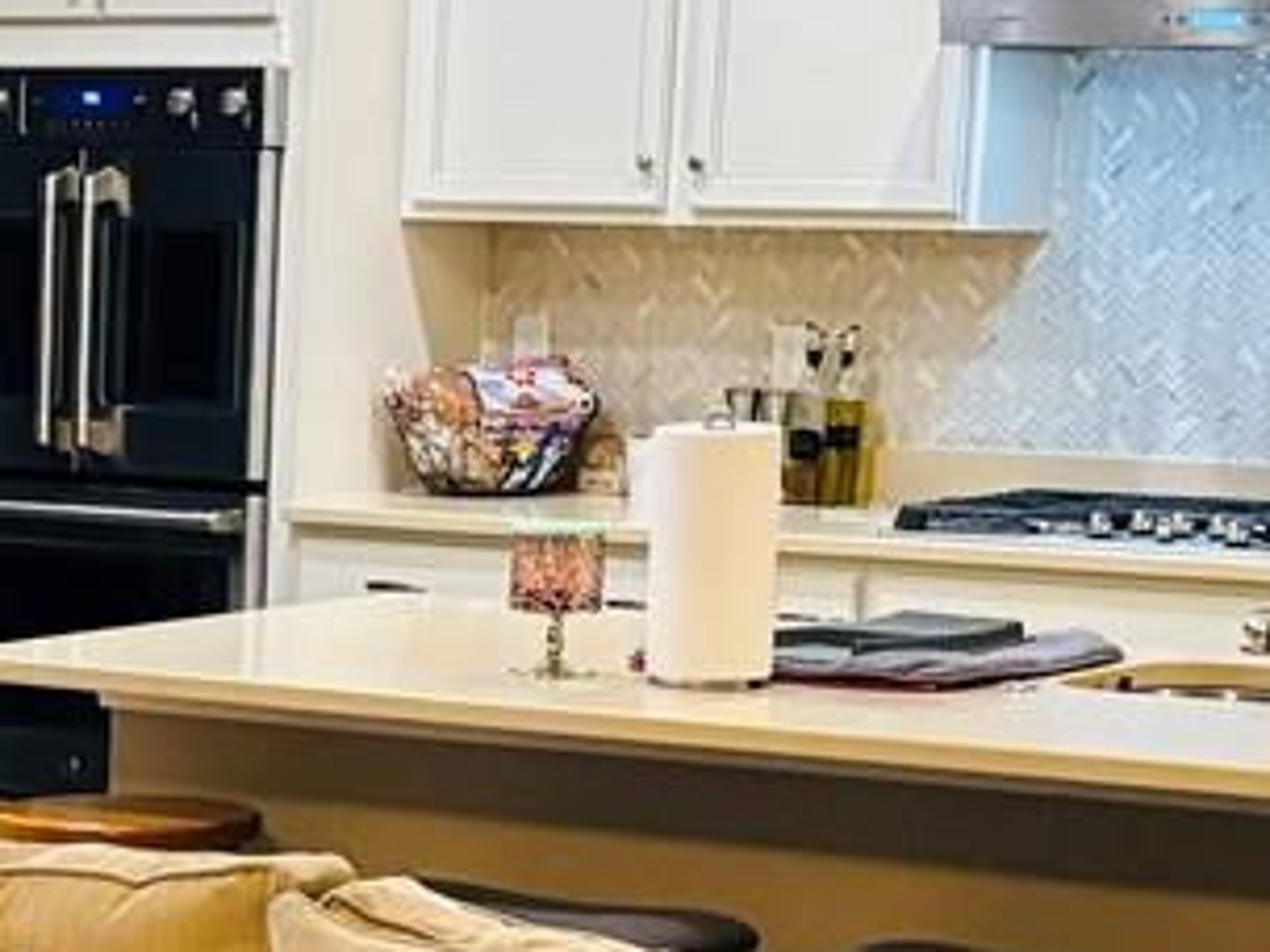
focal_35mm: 137
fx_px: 5026
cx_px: -167
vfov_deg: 10.6
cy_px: 1290
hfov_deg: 14.1
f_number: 1.6
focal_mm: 5.96
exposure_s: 1/60
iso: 500
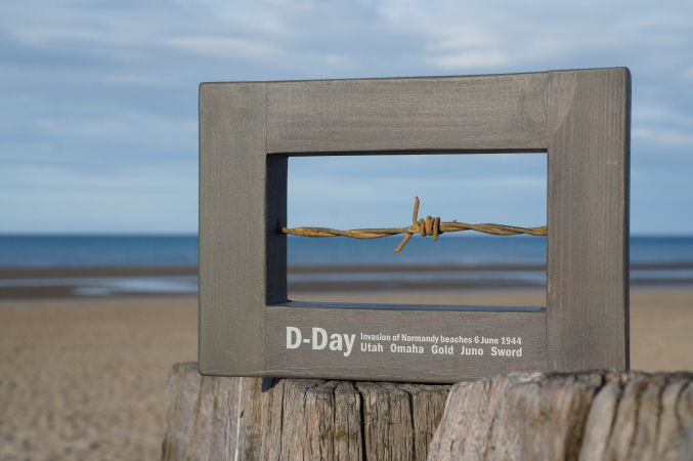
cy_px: 230
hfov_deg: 31.9
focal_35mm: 63
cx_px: 346
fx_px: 1212
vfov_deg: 21.5
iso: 200
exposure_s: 1/400
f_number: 9
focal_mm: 42
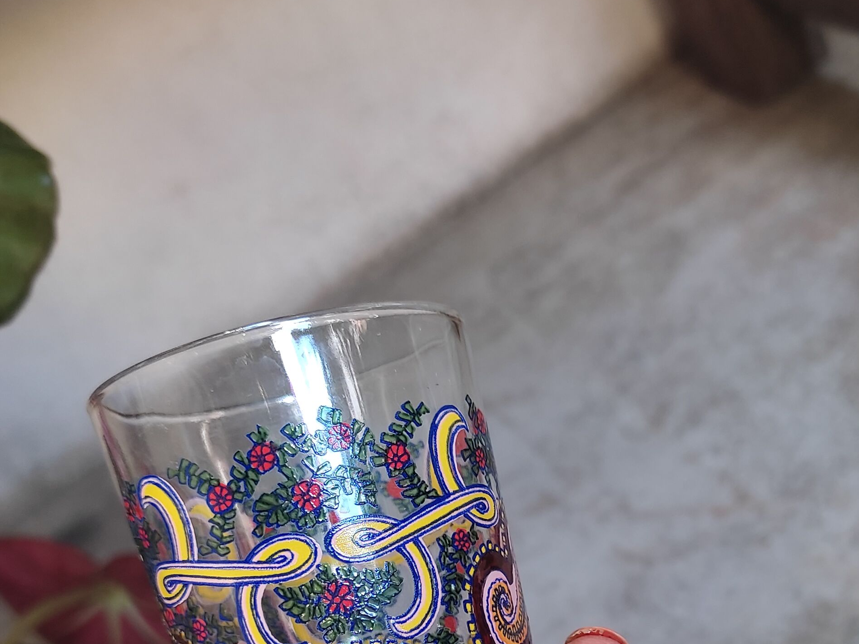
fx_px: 1365
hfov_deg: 34.5
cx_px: 603
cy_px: 603
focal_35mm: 55
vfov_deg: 25.6
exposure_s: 1/33
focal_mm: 4.74
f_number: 1.79
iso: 221
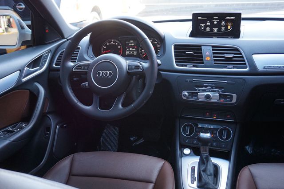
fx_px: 272
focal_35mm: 34
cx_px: 142
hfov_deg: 55.1
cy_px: 94
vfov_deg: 38.3
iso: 640
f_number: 4.5
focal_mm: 23
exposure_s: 1/60
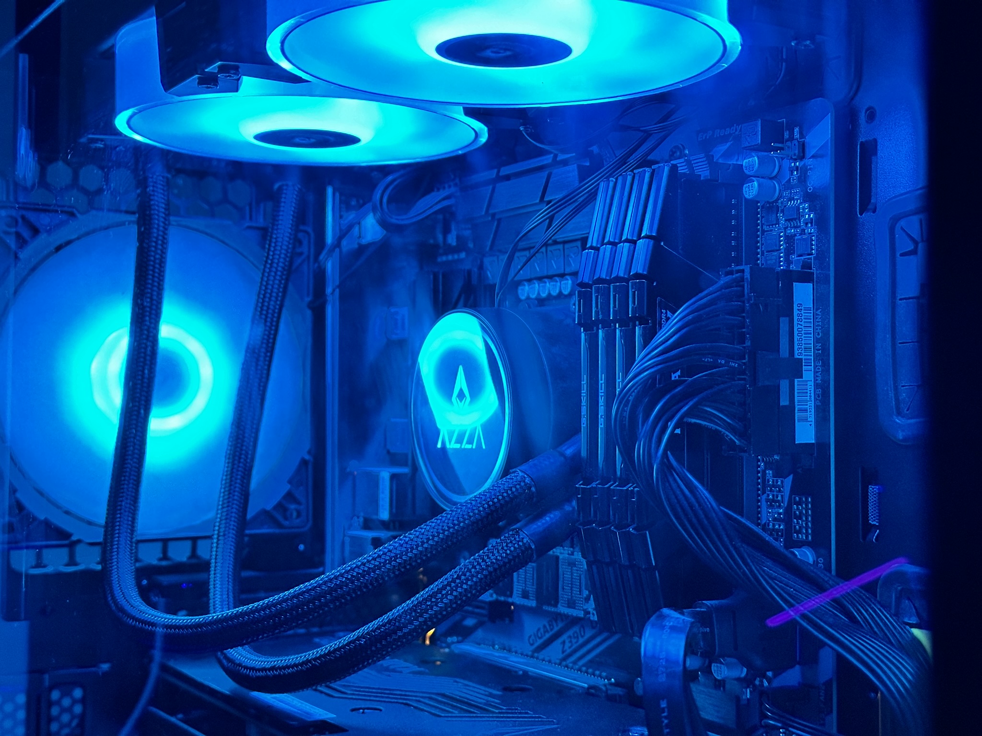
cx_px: 491
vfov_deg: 30.3
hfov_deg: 39.7
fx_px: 1362
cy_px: 368
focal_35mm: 48
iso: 500
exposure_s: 1/38
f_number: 1.78
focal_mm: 6.86
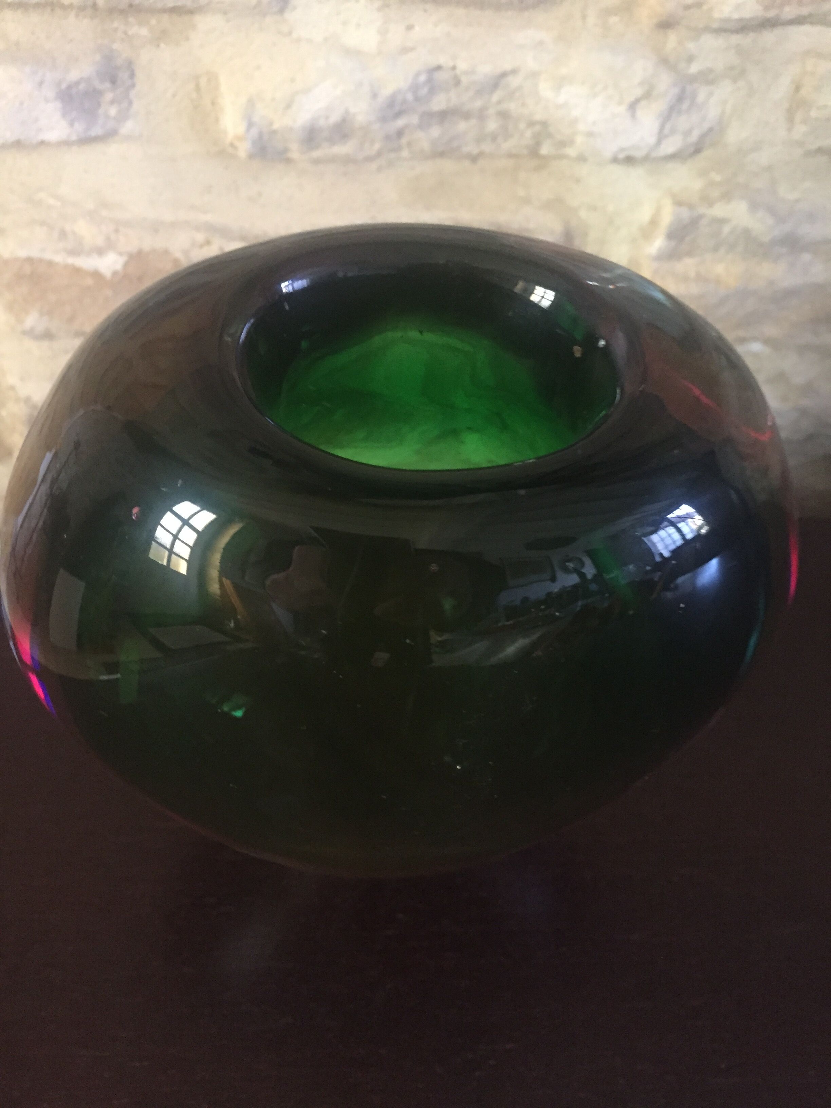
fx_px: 928
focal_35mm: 29
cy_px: 554
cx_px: 416
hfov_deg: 48.2
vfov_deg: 61.7
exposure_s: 1/17
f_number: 2.2
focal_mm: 4.15
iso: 250
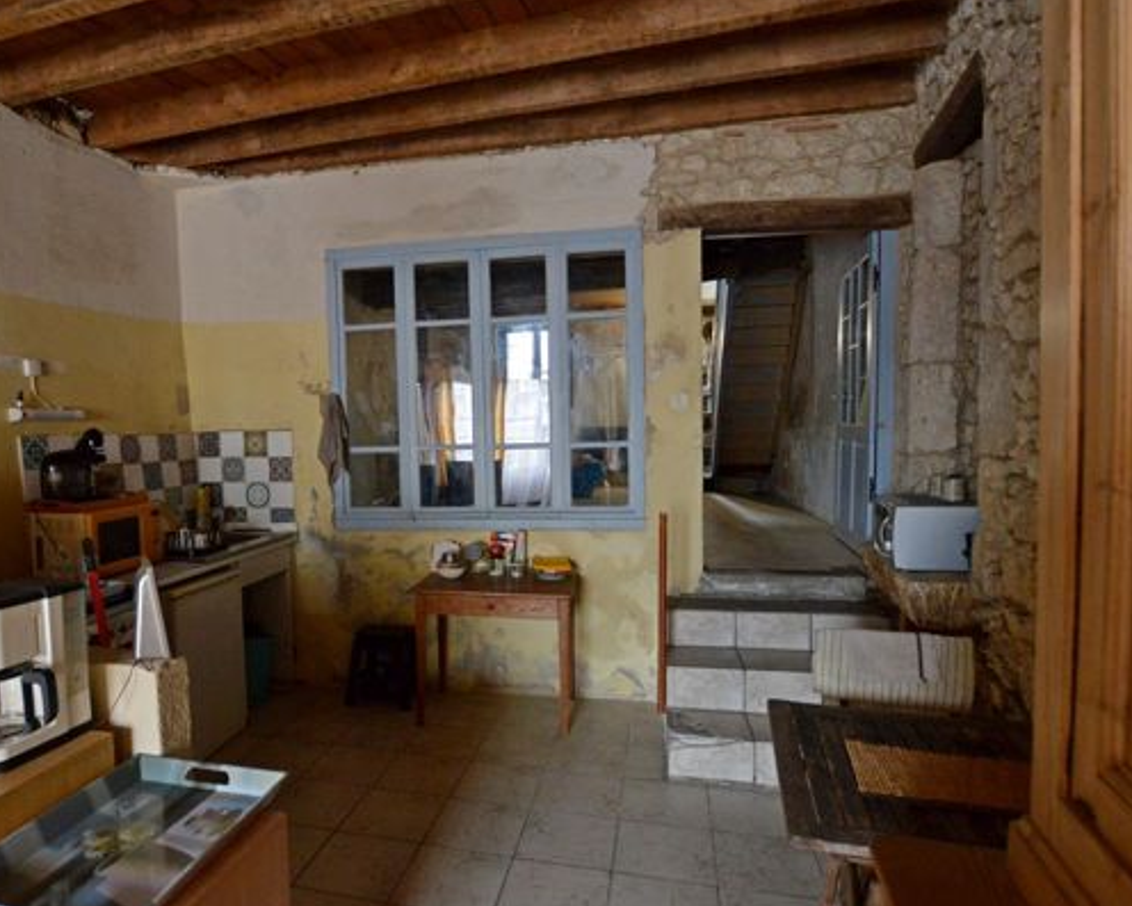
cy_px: 475
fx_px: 670
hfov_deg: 79.6
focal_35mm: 20
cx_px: 462
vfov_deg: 68.1
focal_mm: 10
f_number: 3.5
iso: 1400
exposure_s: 1/60
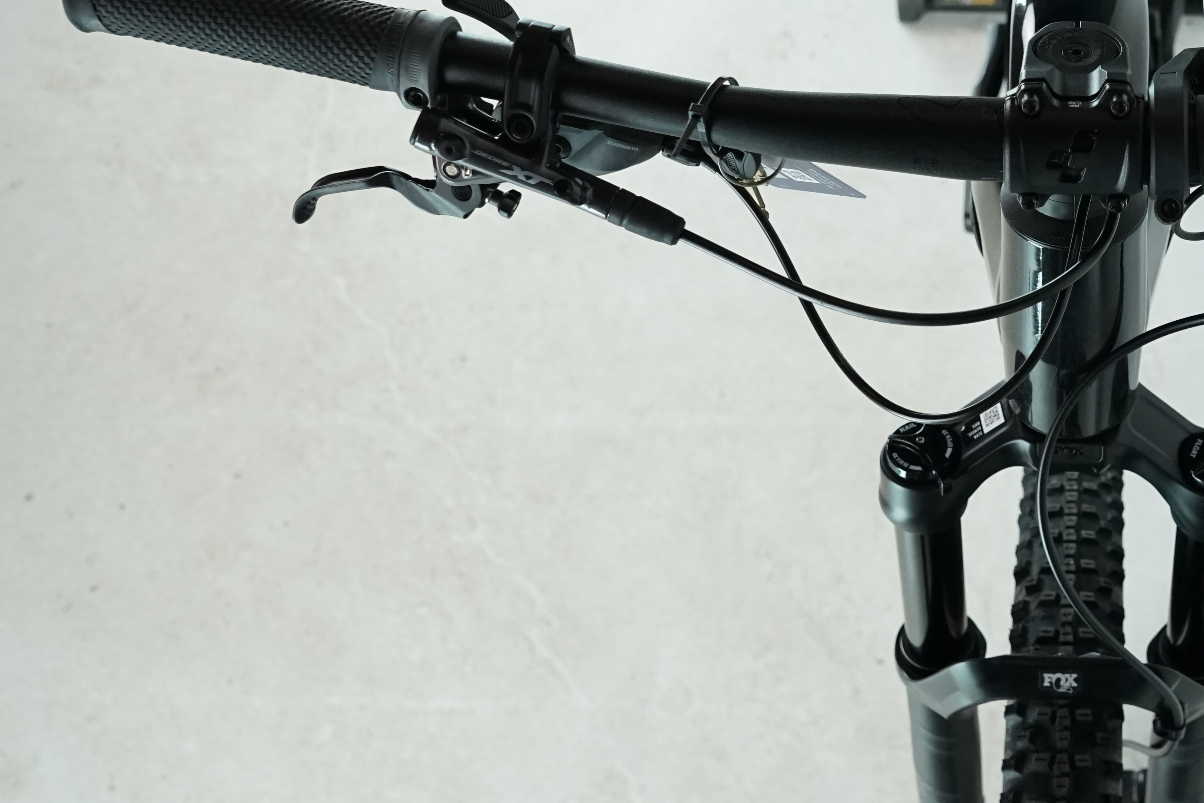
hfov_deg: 36.6
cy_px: 321
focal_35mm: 51
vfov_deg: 26.4
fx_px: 1706
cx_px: 1075
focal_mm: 28
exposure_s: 1/200
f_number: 5.6
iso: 2000
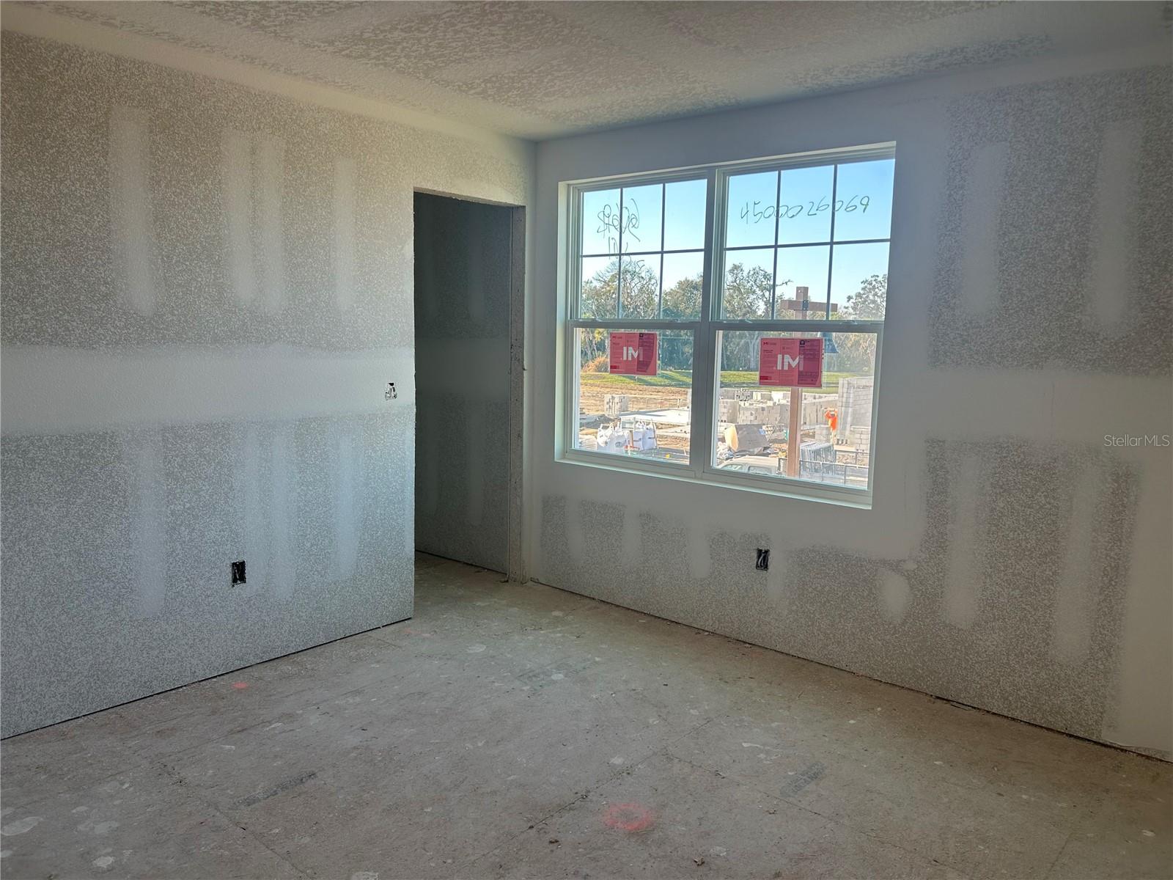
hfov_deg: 67.3
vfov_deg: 53.1
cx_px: 586
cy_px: 440
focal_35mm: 26
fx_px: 881
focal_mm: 5.7
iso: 40
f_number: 1.5
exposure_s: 1/255
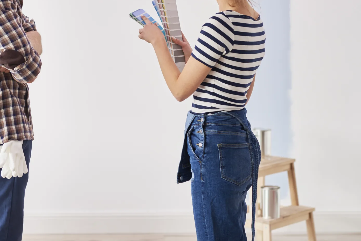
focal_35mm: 92
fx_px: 922
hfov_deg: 22.0
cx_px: 92
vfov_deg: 14.7
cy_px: 35
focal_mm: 50
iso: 125
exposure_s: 1/160
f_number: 2.5
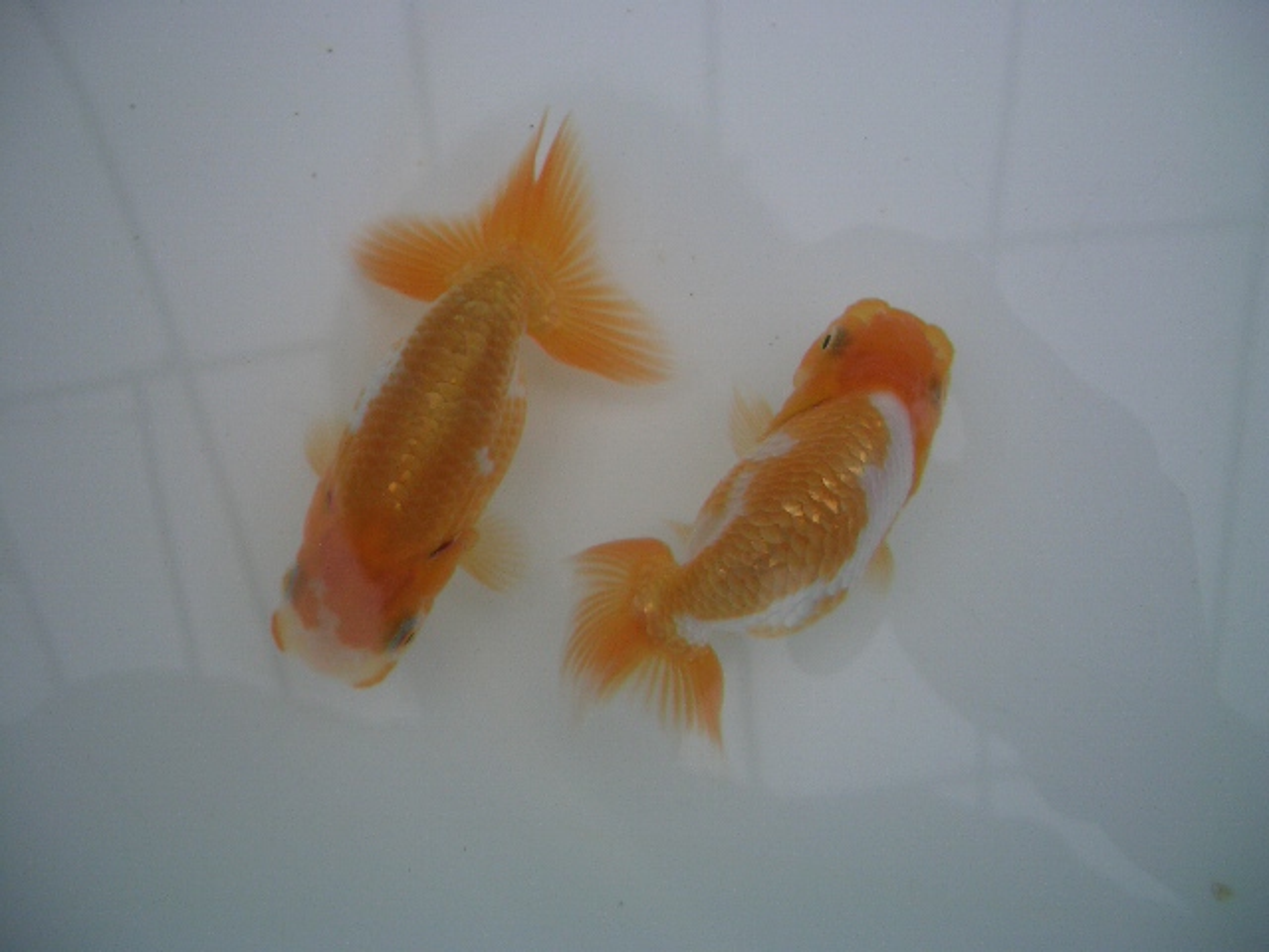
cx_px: 634
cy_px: 476
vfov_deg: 40.7
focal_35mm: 35
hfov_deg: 52.6
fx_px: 1283
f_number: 2.6
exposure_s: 1/400
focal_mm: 5.8
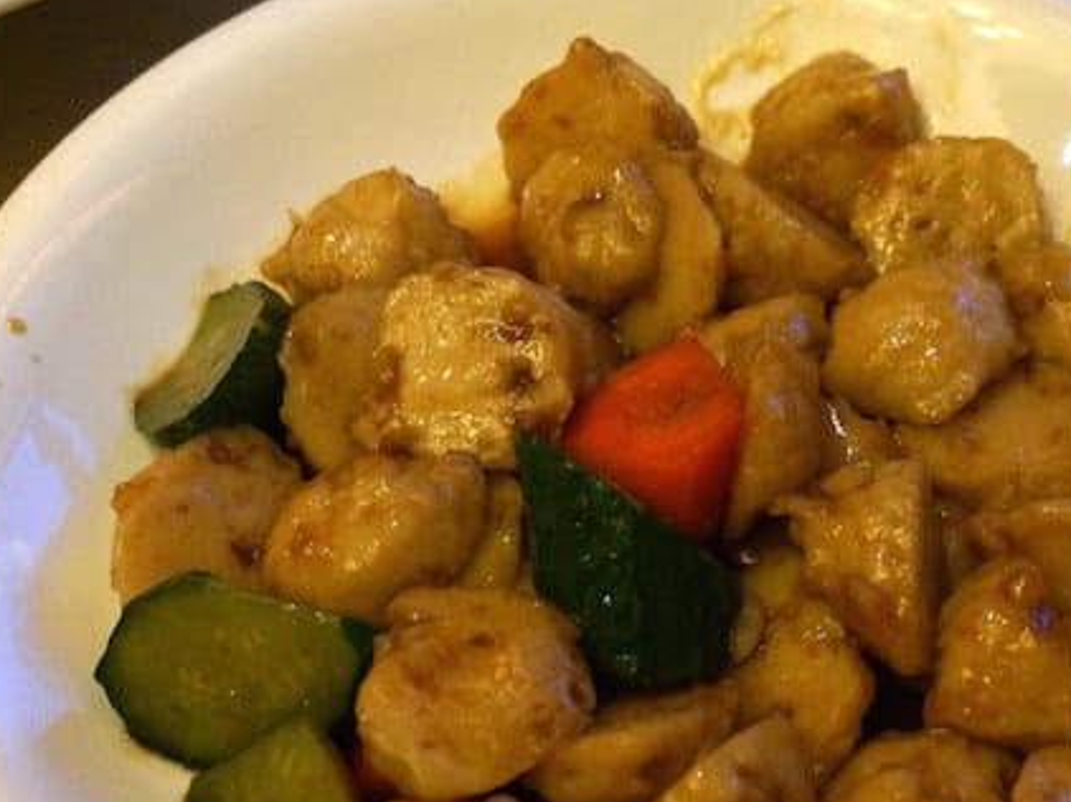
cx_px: 657
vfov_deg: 17.9
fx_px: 2536
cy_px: 571
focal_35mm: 82
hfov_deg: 23.8
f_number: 5
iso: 2500
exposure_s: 1/60
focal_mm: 30
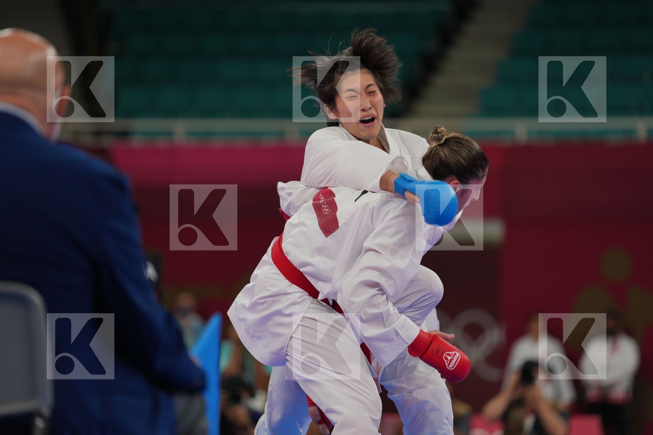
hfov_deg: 10.3
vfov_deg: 6.9
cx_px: 326
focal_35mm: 200
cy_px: 218
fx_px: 3627
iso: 400
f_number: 2.8
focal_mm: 200
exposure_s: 1/1000
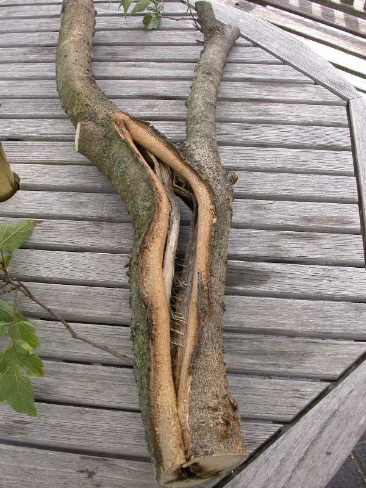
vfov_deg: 49.0
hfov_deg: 37.7
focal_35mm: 38
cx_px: 183
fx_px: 536
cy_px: 244
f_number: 5.3
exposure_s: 1/177
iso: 100
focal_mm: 7.85
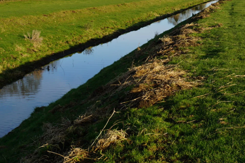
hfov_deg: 27.0
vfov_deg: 18.1
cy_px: 43
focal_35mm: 75
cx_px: 155
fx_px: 509
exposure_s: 1/400
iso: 100
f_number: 5.6
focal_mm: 31
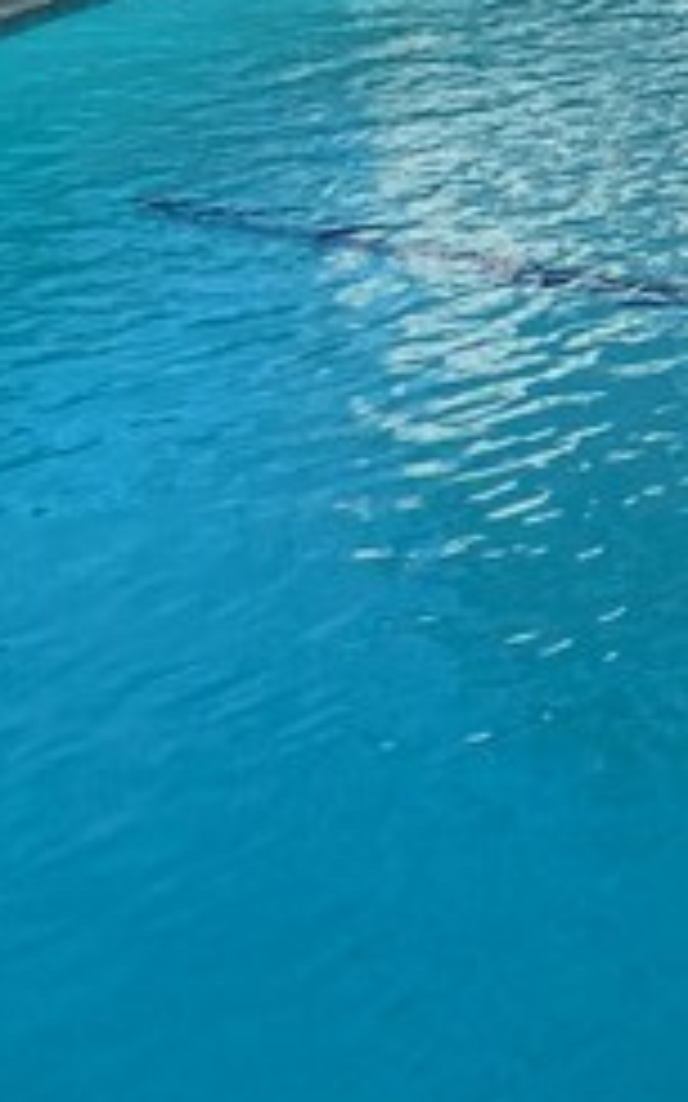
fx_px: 3452
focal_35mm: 115
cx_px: 836
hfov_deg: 11.2
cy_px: 85
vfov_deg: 17.8
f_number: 1.6
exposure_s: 1/2257
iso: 32
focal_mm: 4.2
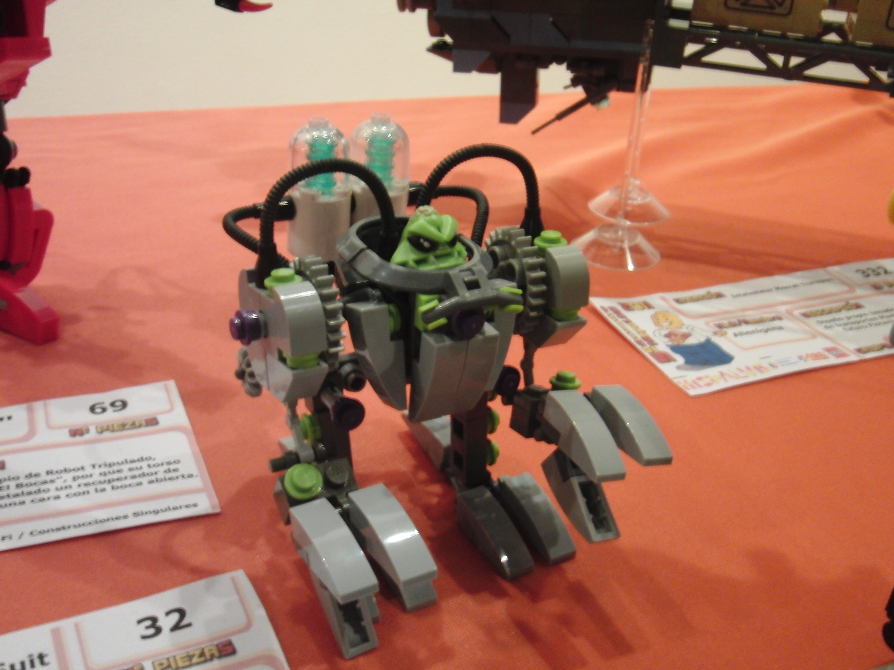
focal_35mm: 38
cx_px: 447
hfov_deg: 49.0
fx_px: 981
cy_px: 335
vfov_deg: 37.7
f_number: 3.9
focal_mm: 6.66
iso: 200
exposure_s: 1/6
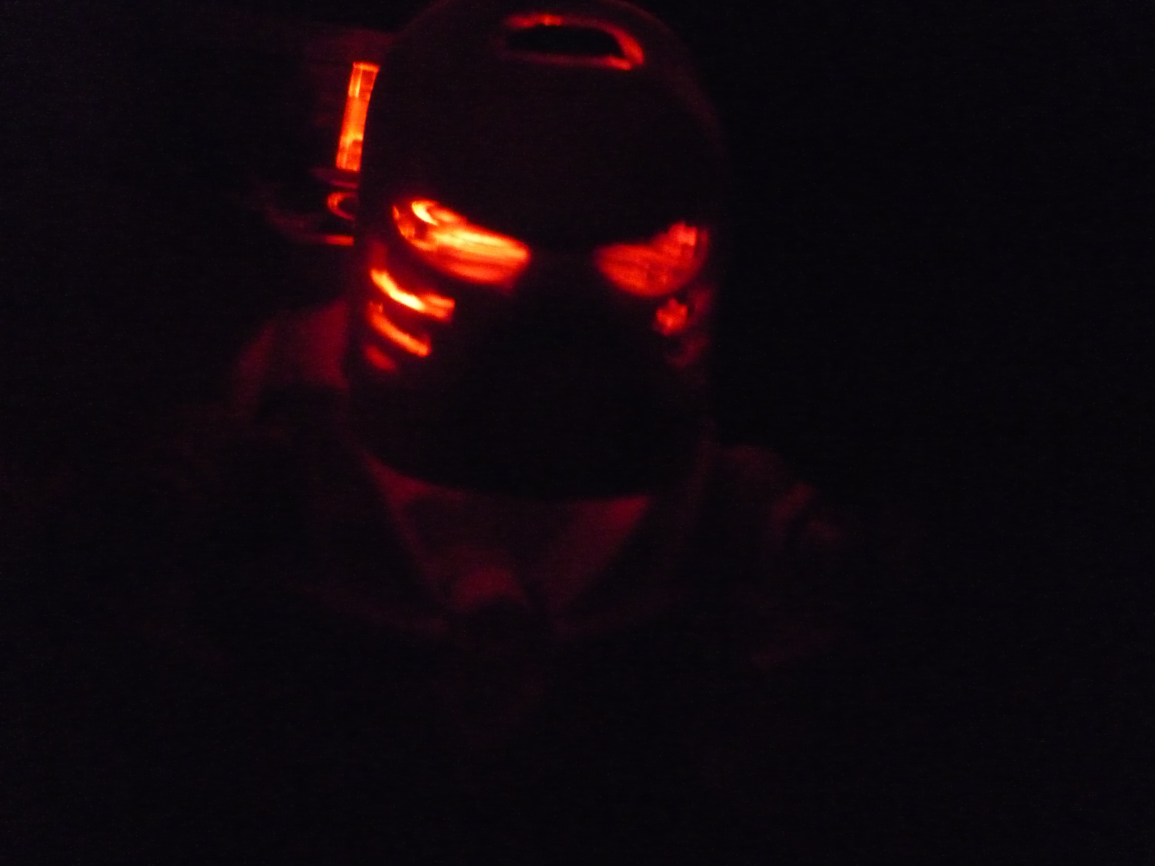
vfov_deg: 42.9
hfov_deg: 55.4
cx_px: 578
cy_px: 433
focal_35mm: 33
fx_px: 1101
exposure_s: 1/8
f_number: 2.8
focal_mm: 5.5
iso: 1600
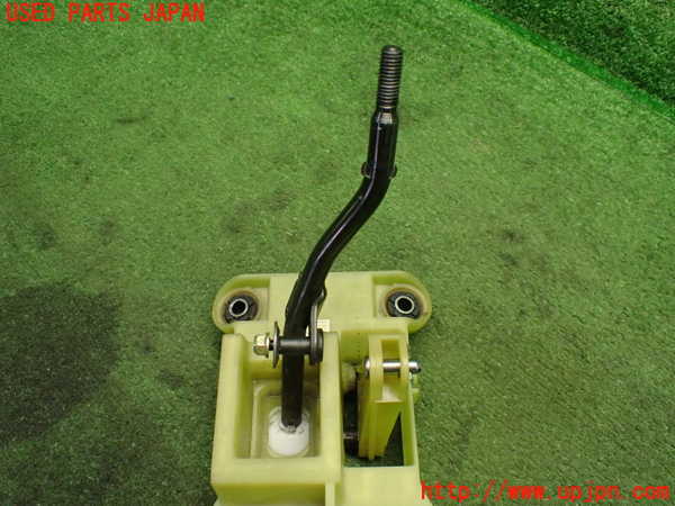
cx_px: 338
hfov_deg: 60.0
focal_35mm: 30
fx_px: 585
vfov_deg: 46.8
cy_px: 253
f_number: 2.3
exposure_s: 1/125
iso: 800
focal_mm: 5.4
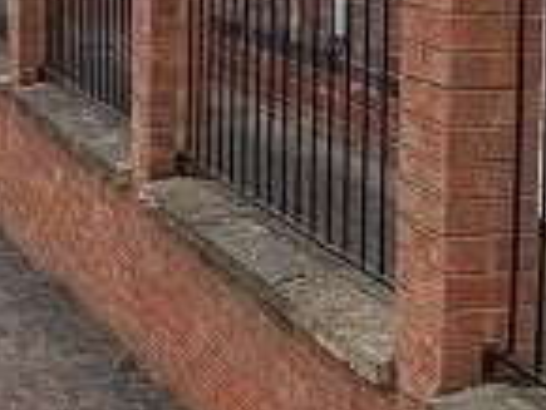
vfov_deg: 14.6
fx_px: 1563
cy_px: -30
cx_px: 169
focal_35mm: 99
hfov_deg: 19.7
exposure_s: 1/1477
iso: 64
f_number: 2.2
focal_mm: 2.22
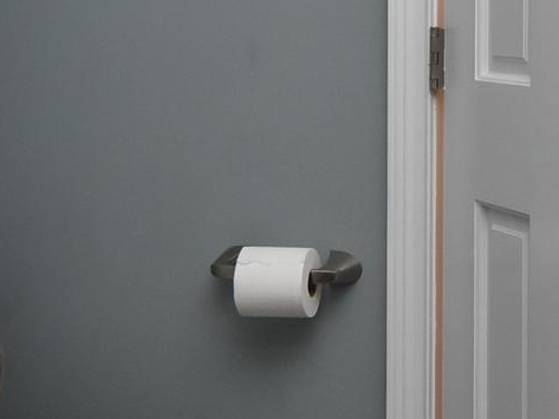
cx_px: 505
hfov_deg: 25.2
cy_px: 17
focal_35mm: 75
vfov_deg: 19.2
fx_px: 1211
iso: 800
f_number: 9
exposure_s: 1/125
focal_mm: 12
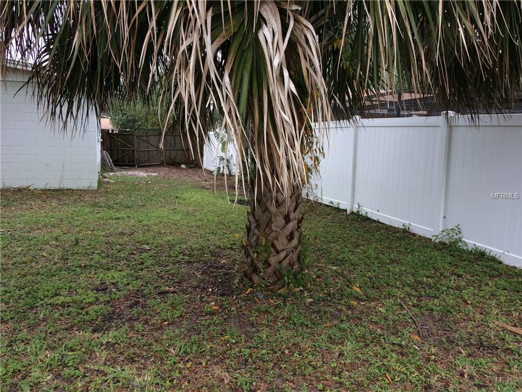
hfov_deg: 61.7
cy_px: 196
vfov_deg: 48.2
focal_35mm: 29
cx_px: 261
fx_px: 437
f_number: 2.2
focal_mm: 4.15
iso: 40
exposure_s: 1/120
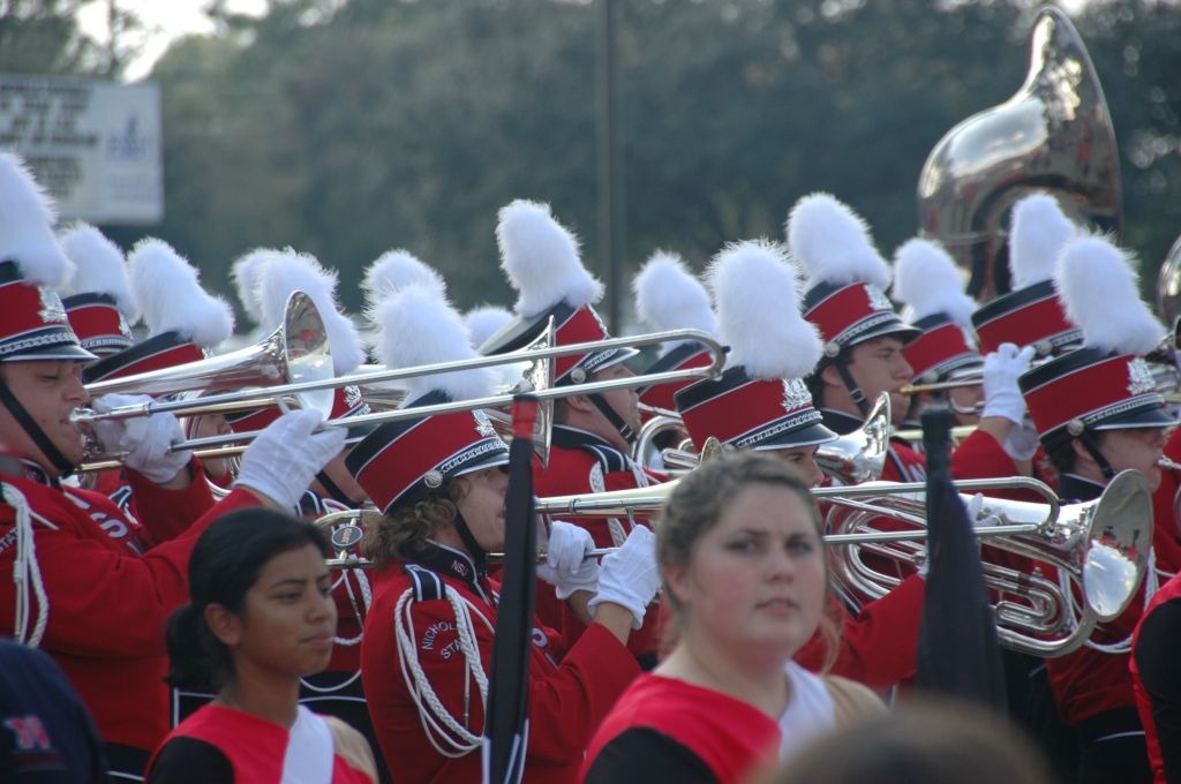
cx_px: 590
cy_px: 392
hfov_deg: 6.9
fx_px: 9829
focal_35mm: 300
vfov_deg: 4.6
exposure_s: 1/250
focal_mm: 200
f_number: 5.6
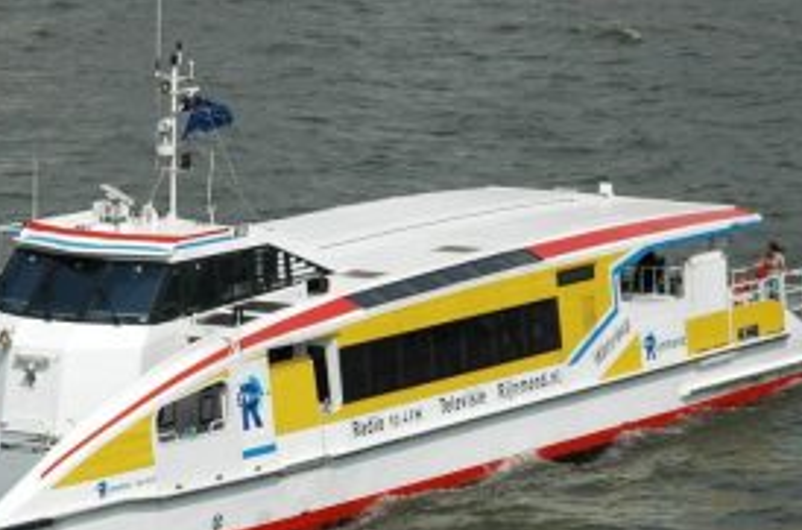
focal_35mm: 258
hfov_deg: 8.0
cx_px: 218
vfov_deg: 5.3
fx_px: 5729
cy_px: 360
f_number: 10
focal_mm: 95
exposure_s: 1/640
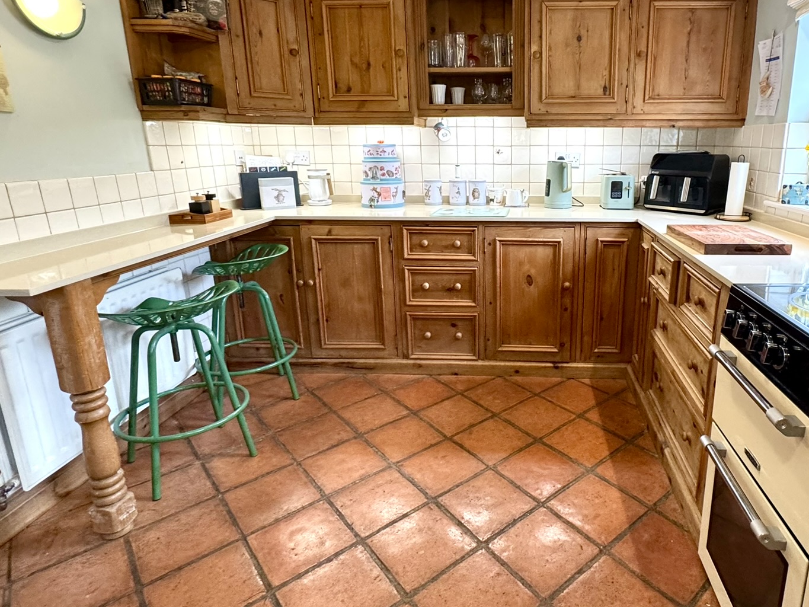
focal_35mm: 21
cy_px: 264
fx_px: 491
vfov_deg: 63.2
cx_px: 512
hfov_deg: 77.4
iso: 250
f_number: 2.2
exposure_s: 1/100
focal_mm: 2.22
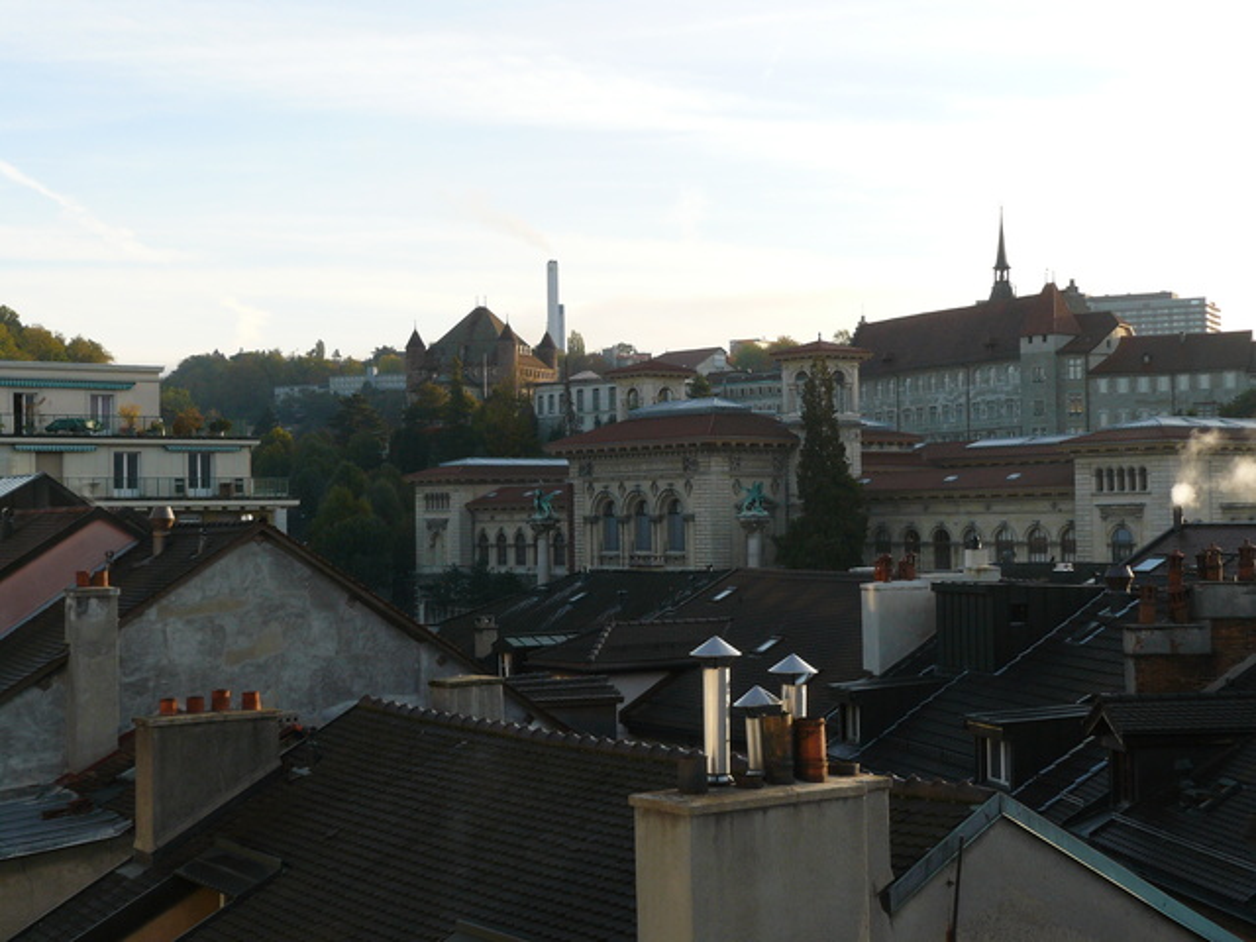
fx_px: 2032
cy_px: 471
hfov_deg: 34.3
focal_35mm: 56
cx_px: 628
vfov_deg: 26.1
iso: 100
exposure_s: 1/200
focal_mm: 9.3
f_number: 4.5
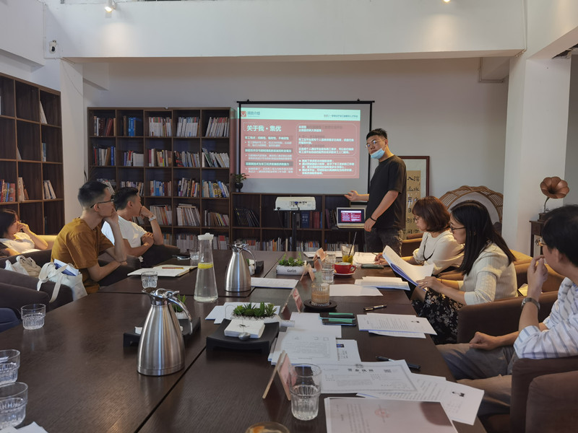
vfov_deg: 51.4
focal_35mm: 27
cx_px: 289
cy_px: 216
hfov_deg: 65.3
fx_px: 451
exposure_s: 1/100
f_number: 1.9
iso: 125
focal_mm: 6.71
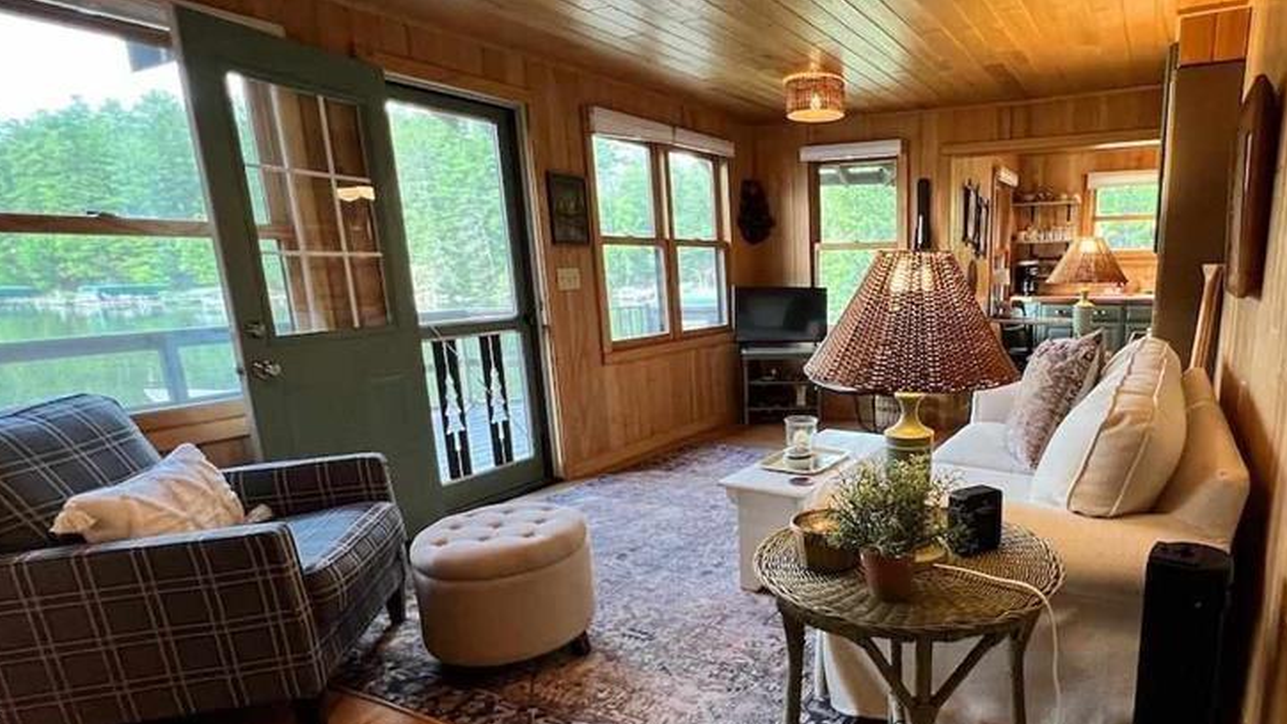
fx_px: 683
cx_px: 840
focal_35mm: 20
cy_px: 424
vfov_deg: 55.6
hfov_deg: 84.1
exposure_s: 1/60
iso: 250
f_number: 1.8
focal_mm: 1.57
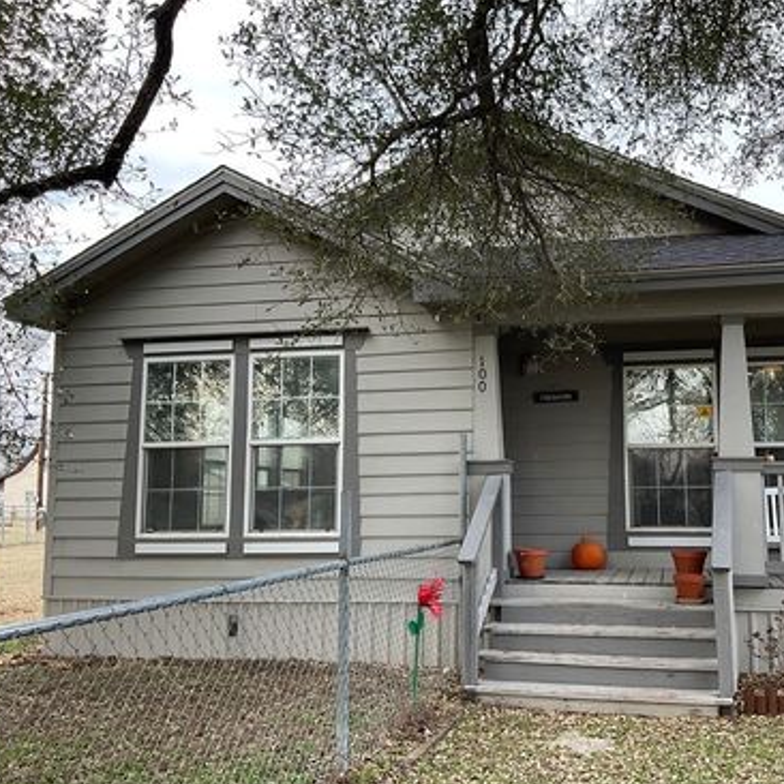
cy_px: 397
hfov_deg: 46.6
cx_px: 508
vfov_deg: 47.2
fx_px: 897
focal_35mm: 35
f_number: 1.8
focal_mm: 3
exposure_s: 1/122
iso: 25
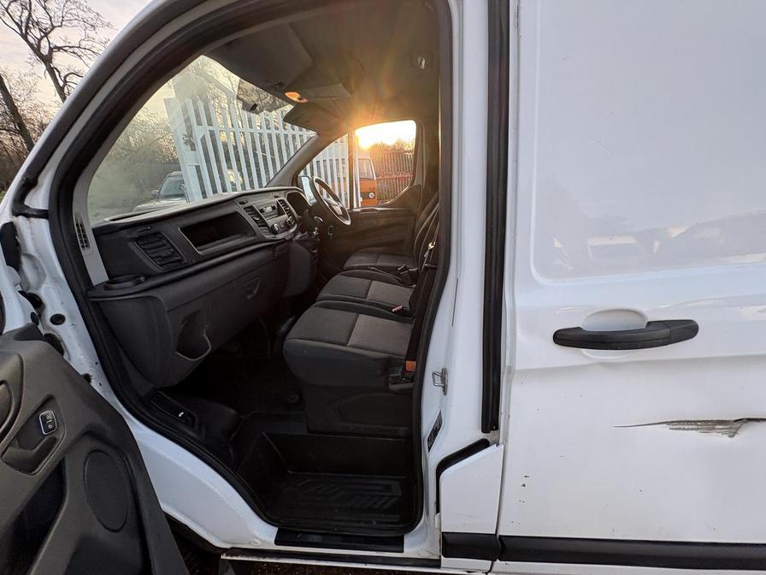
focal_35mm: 14
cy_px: 288
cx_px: 383
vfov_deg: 85.7
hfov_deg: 102.1
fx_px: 310
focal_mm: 2.22
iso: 40
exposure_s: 1/99
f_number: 2.2
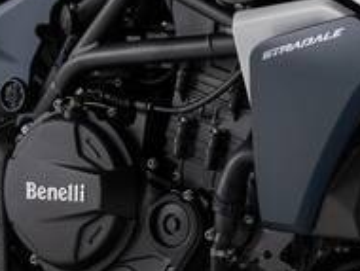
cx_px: 201
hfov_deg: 2.4
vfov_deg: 1.8
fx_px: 8528
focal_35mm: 819
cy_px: 6
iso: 64
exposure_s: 1/6
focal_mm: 135
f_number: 7.1
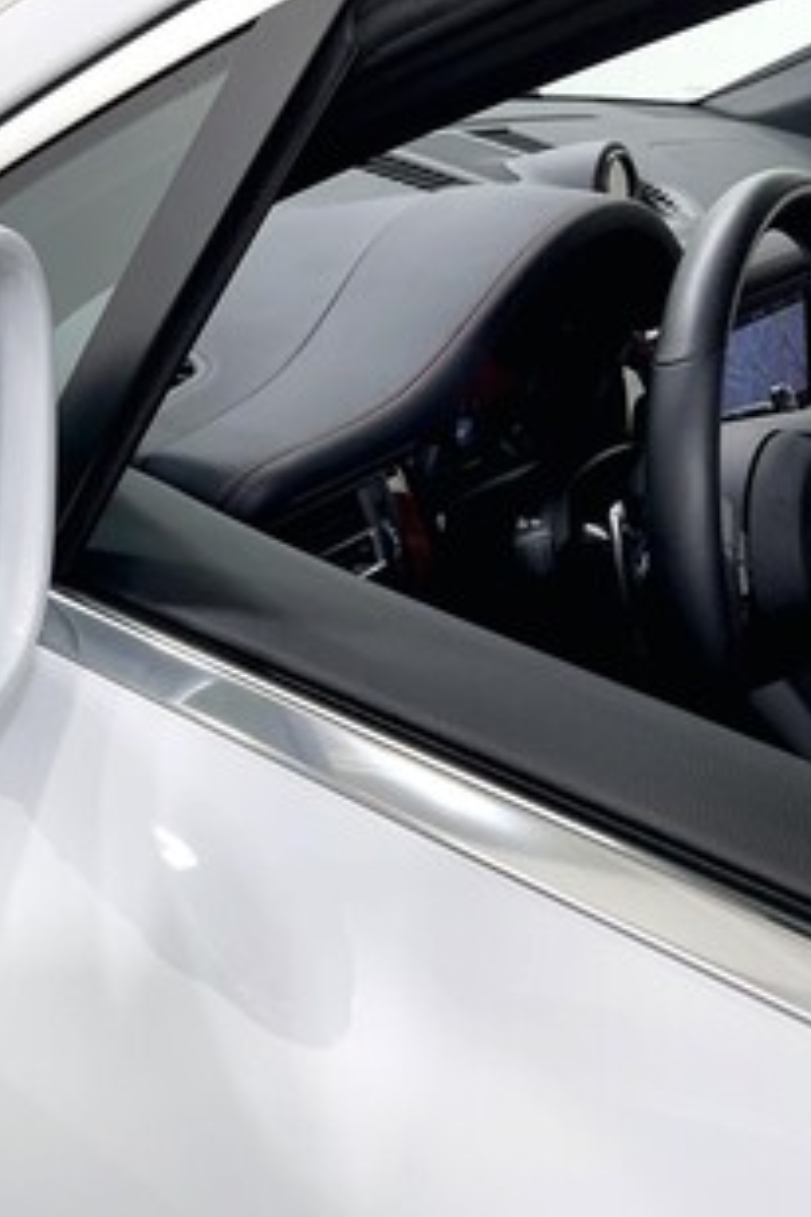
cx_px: 0
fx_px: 1385
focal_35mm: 41
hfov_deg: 30.3
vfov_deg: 47.4
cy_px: 608
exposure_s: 1/156
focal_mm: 3
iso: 16
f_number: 1.8
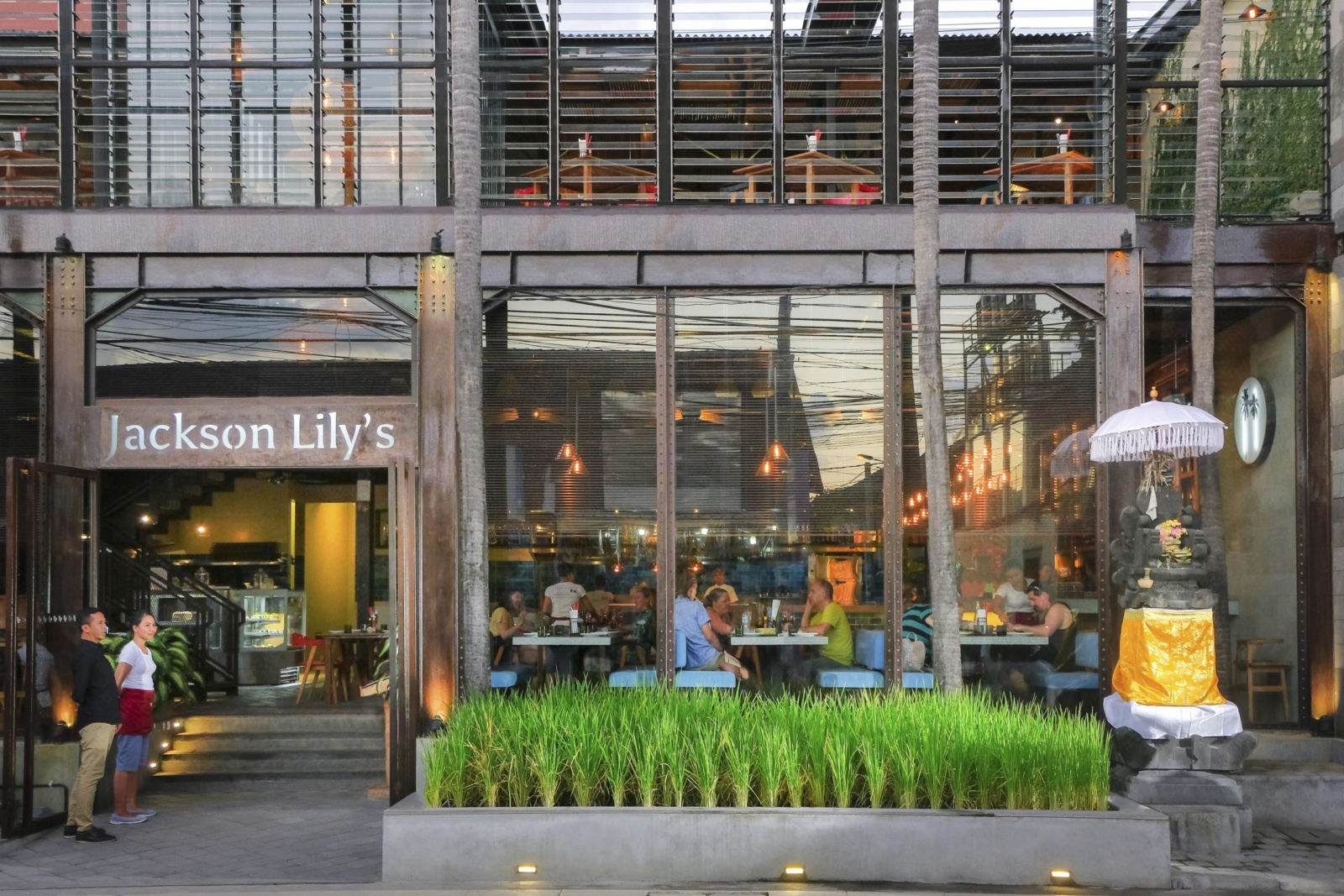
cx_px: 672
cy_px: 448
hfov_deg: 50.7
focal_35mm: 38
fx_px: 1419
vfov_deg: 35.1
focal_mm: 25.6
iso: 1000
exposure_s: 1/125
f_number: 5.6
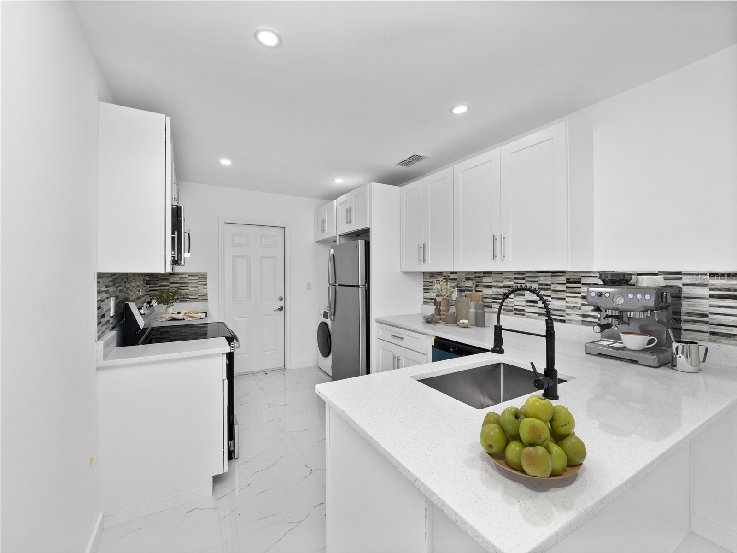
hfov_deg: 102.1
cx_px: 368
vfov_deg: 85.7
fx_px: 298
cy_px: 276
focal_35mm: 14
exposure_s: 1/60
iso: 400
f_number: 8
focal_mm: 7
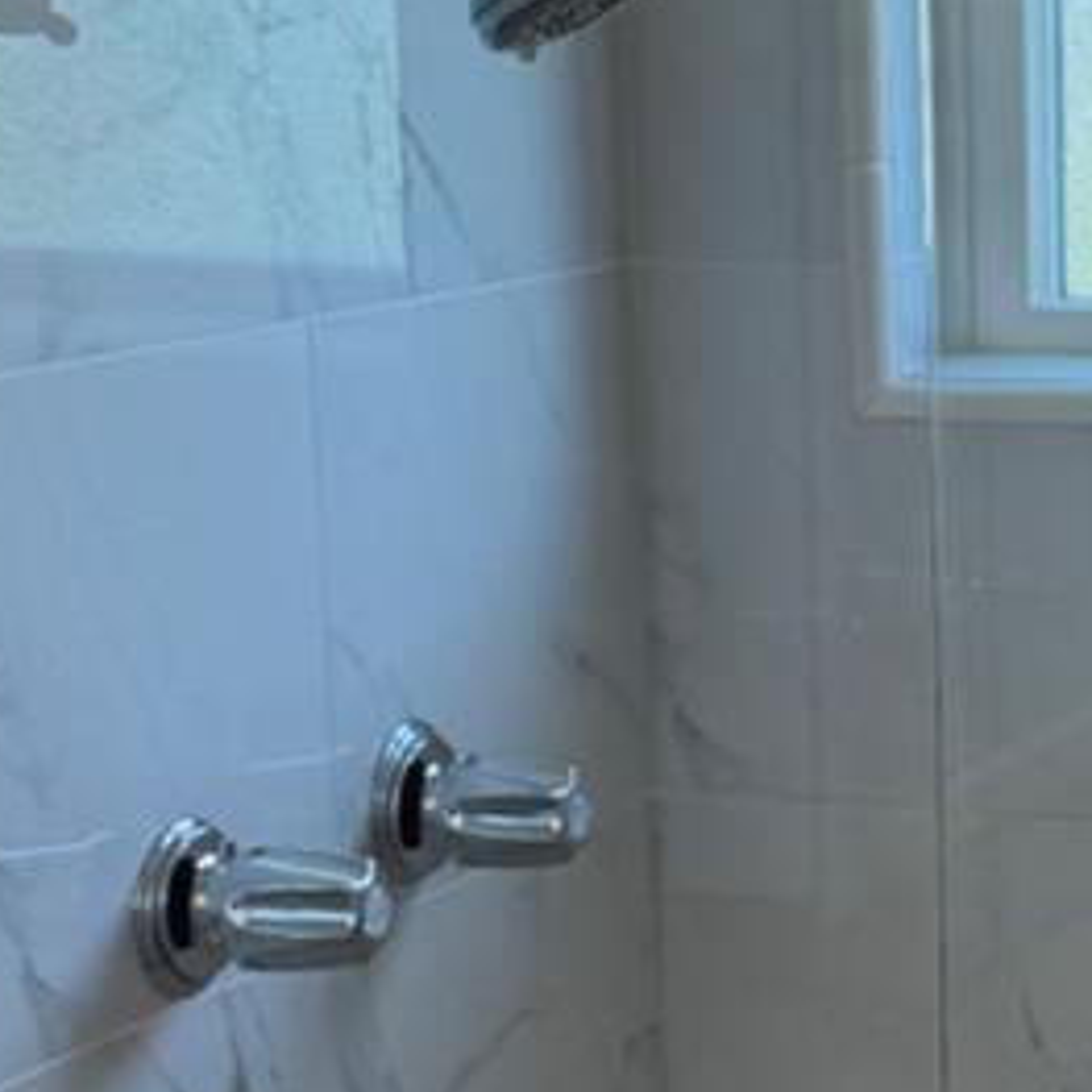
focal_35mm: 121
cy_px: 766
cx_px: 1609
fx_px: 4319
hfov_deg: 13.6
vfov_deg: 14.4
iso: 80
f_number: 1.78
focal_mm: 6.76
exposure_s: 1/162
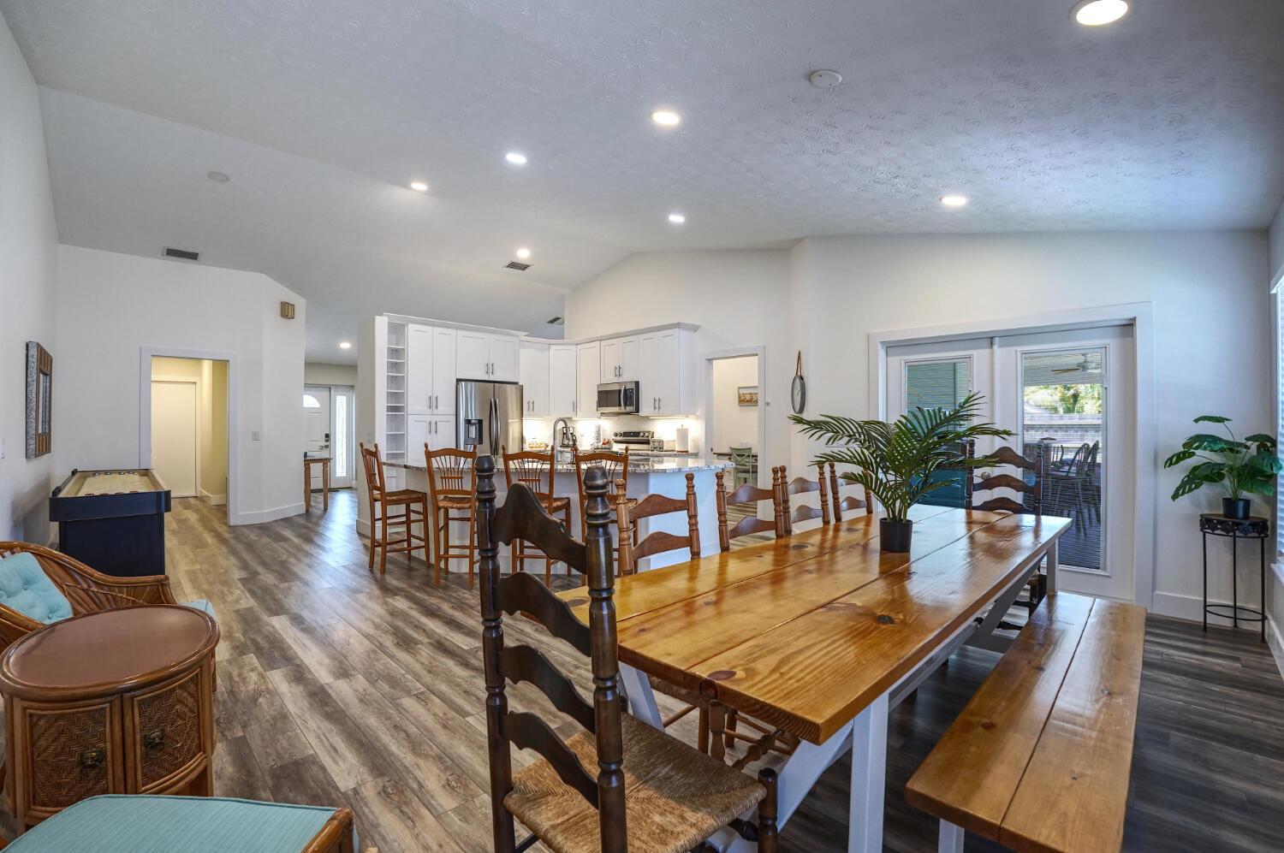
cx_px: 642
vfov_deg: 77.2
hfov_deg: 100.4
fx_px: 534
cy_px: 426
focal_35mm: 15
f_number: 5
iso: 1600
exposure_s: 1/100
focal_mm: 10
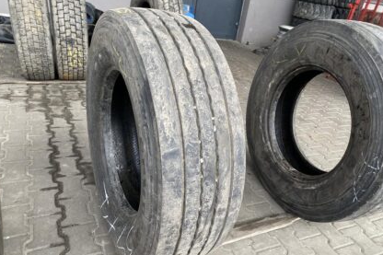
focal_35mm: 28
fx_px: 298
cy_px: 145
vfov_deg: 46.2
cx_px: 188
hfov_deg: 65.5
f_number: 1.8
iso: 64
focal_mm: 4.25
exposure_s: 1/122
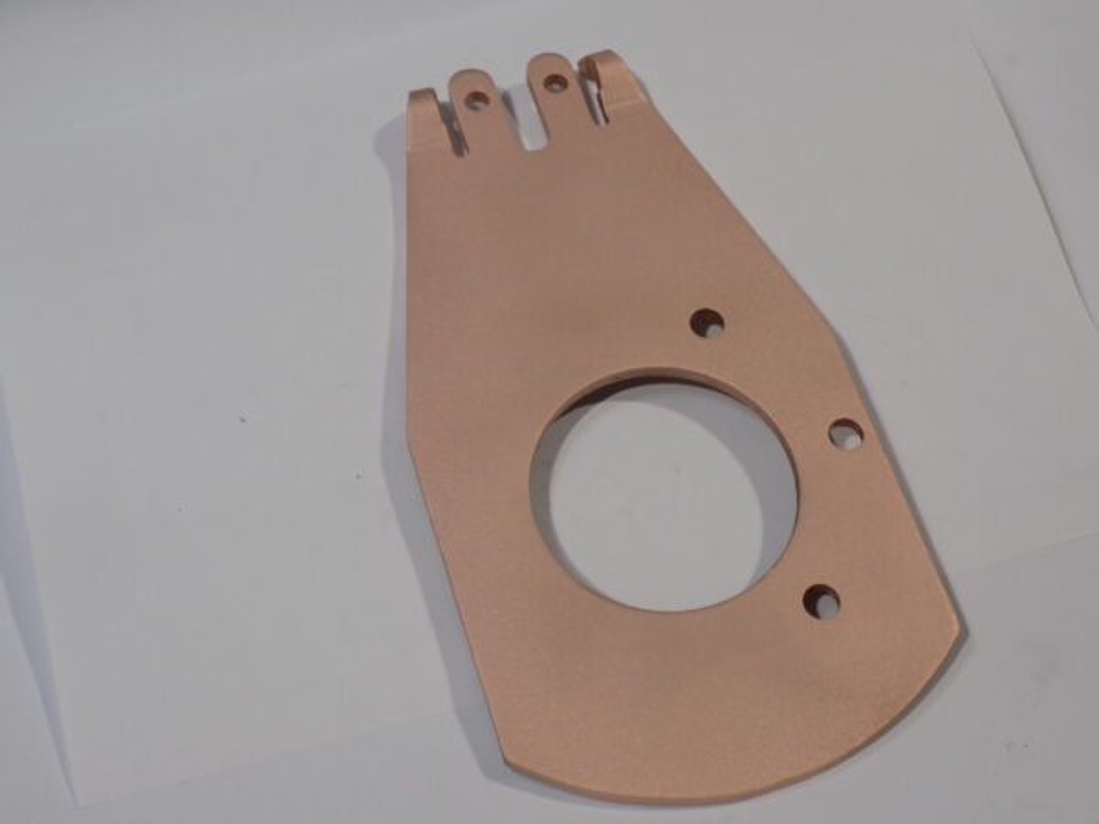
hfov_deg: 36.8
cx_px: 550
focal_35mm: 52
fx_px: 1651
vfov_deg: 28.0
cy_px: 412
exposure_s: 1/40
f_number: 3.9
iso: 80
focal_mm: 9.3
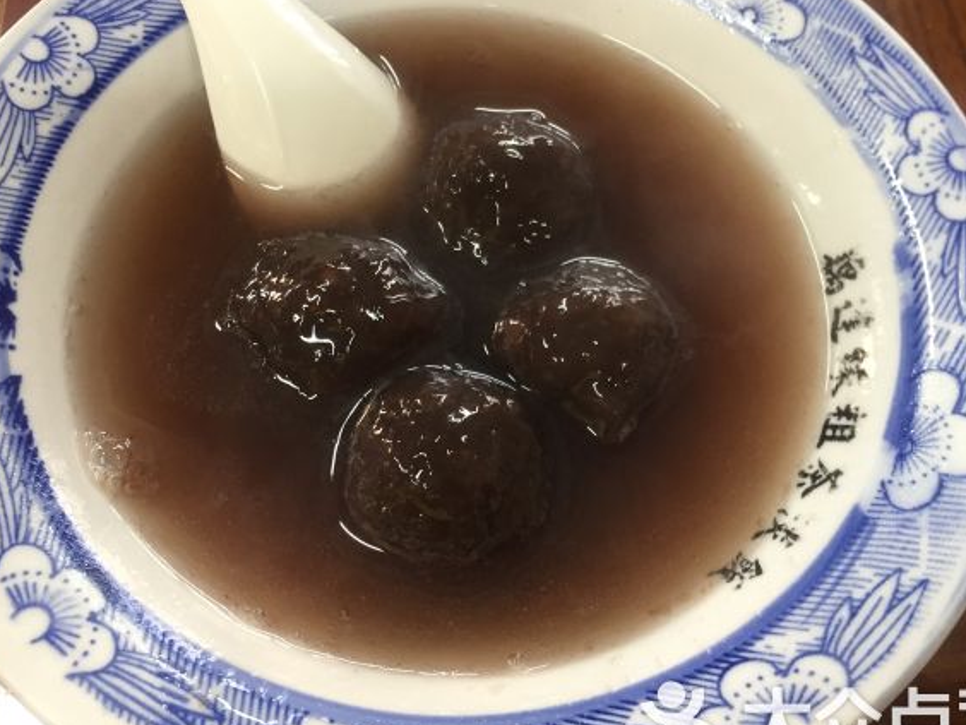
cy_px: 361
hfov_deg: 51.3
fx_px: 1005
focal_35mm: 36
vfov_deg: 39.7
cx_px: 471
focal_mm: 4.15
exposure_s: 1/33
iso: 125
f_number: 2.2
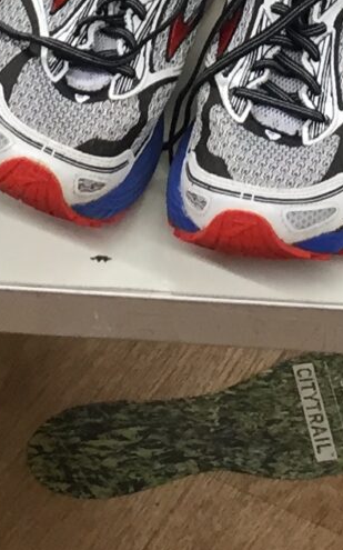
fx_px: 2380
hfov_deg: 8.2
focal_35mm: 159
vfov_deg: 12.1
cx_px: 232
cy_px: -432
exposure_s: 1/30
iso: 32
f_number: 2.2
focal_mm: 4.15
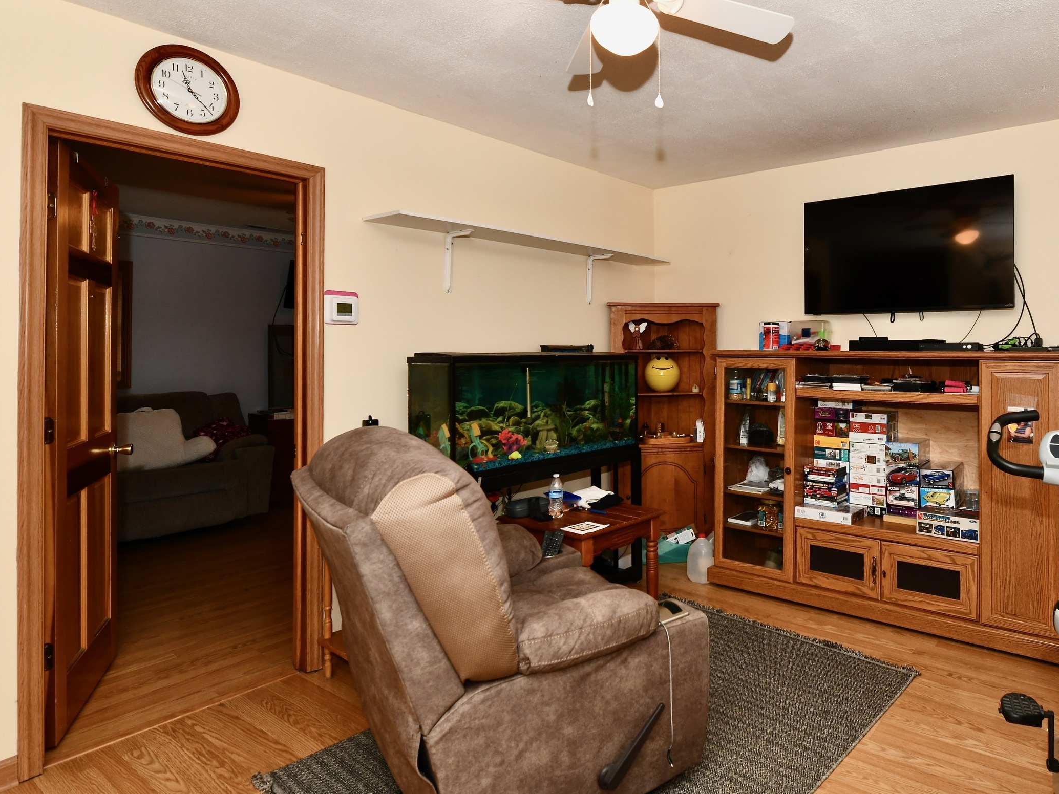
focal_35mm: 20
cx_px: 694
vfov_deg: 65.9
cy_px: 368
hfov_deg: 79.4
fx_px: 612
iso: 640
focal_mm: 14
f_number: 6.3
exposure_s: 1/60
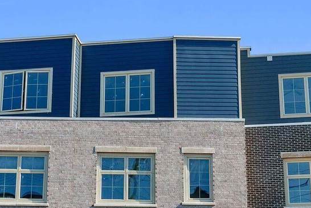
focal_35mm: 68
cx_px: 159
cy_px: 171
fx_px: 588
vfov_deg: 19.8
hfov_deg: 29.6
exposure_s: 1/500
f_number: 9
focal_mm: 29
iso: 640
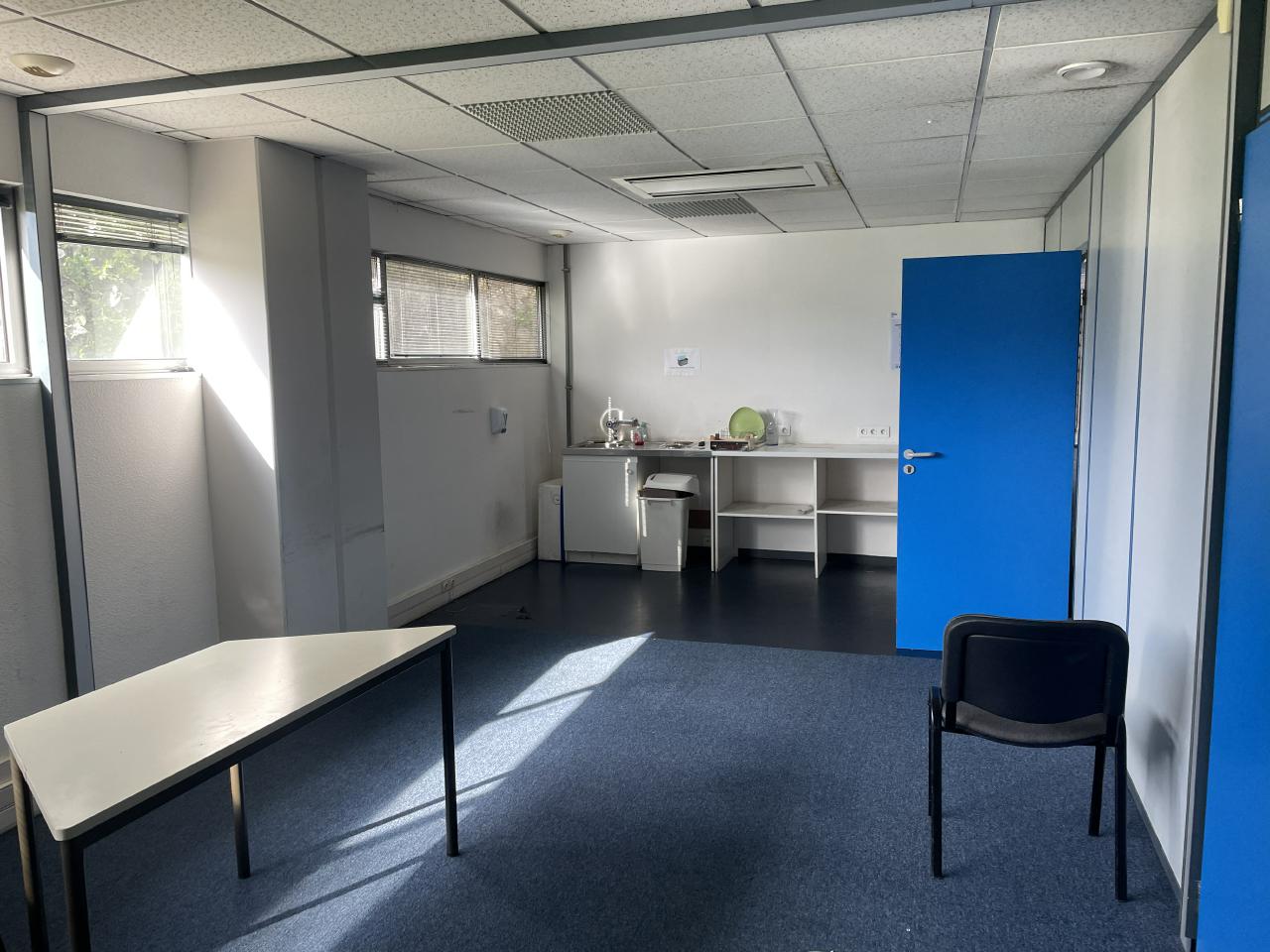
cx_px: 635
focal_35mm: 26
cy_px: 476
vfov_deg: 53.1
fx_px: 954
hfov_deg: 67.3
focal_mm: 4.2
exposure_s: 1/121
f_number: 1.6
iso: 125
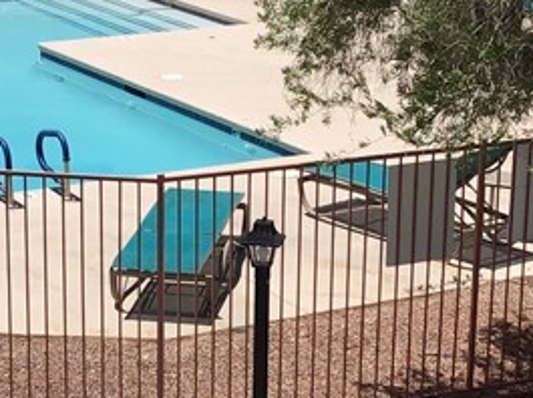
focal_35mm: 120
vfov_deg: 12.3
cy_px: 263
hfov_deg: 16.4
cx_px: 155
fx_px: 1845
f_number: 2.4
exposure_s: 1/2398
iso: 25
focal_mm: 3.3
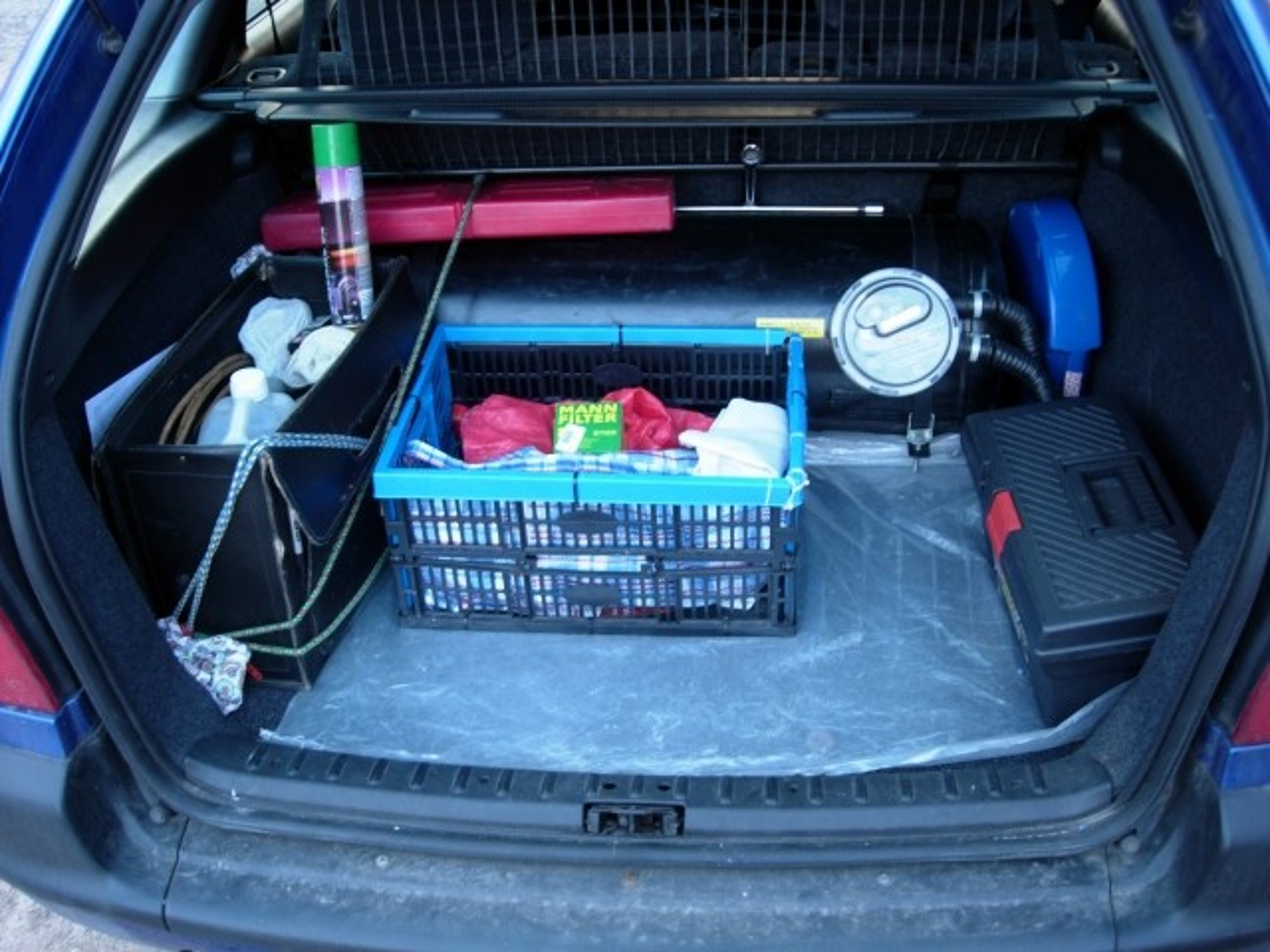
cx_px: 635
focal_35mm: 38
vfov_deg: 37.7
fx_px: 1394
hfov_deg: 49.0
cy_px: 476
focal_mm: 7.8
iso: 64
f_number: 2.8
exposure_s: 1/10.6
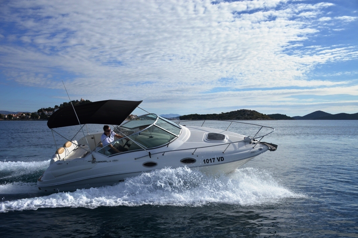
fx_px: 328
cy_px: 119
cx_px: 179
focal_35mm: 33
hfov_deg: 57.3
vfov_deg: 39.9
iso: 100
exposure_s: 1/2500
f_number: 3.5
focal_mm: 22
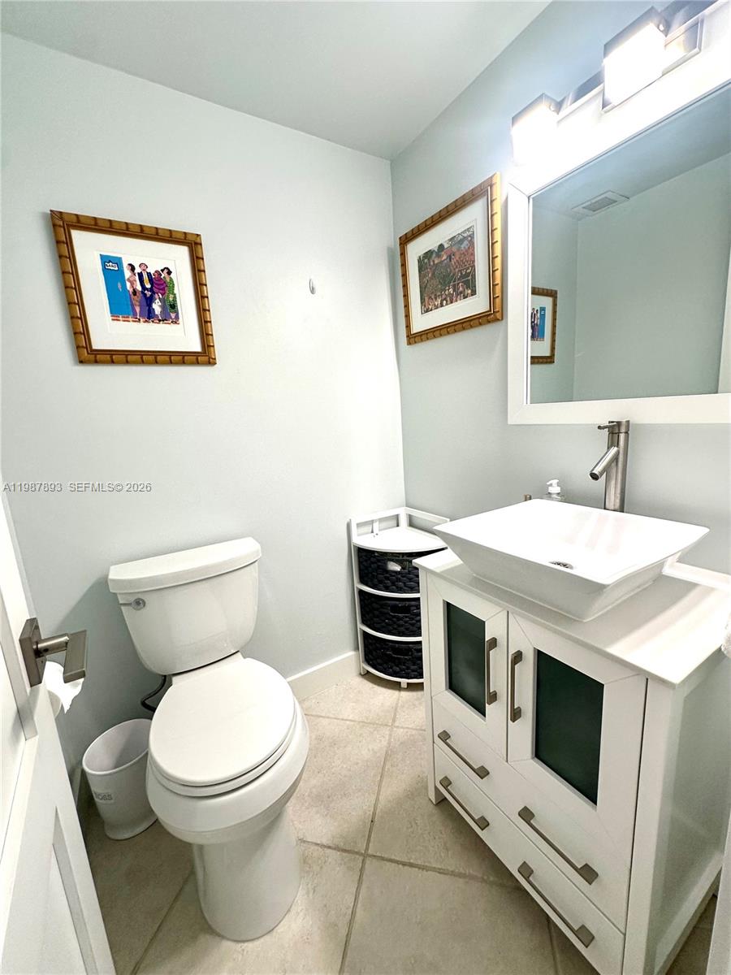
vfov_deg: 102.1
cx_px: 366
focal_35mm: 14
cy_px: 488
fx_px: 394
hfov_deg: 85.7
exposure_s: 1/120
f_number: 2.2
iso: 160
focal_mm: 2.22
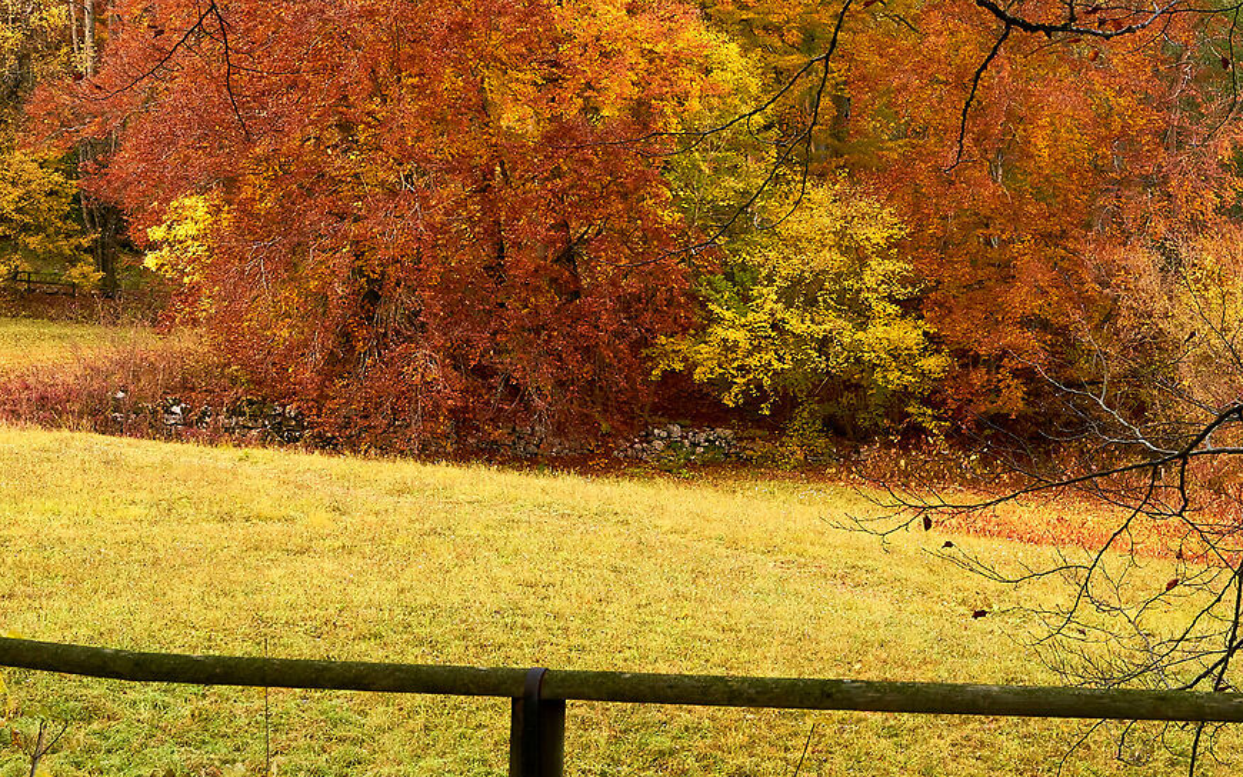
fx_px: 3097
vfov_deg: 14.1
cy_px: 11
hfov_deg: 22.7
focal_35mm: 91
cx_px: 627
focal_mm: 32.5
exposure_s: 1/60
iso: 800
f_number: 8
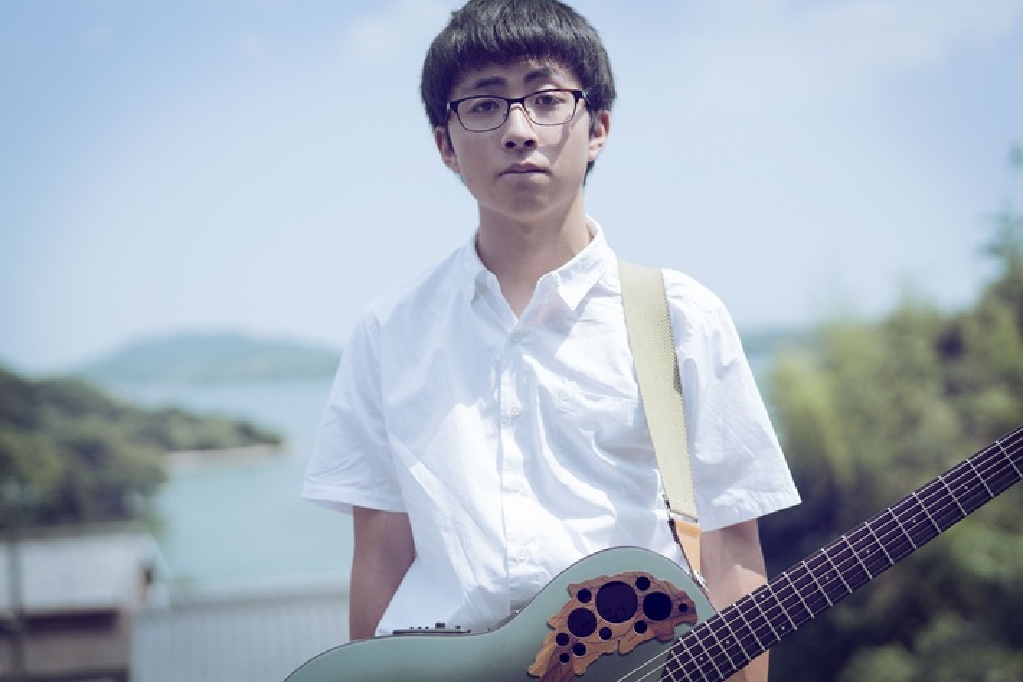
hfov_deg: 39.6
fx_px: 1420
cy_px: 341
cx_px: 512
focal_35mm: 50
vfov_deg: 27.0
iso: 100
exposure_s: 1/2000
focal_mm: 50
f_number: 2
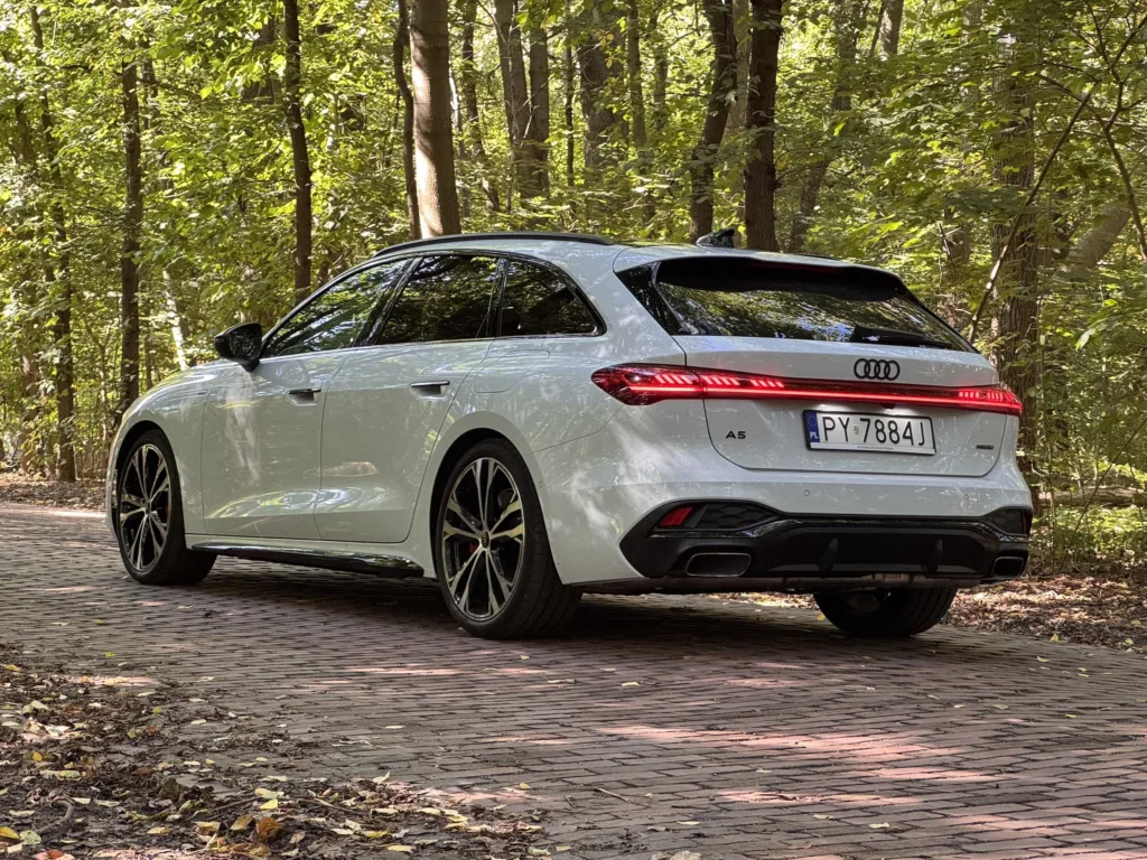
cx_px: 574
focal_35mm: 77
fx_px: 2551
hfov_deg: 25.3
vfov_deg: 19.1
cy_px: 430
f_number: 2.8
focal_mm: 9
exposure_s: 1/75
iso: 200
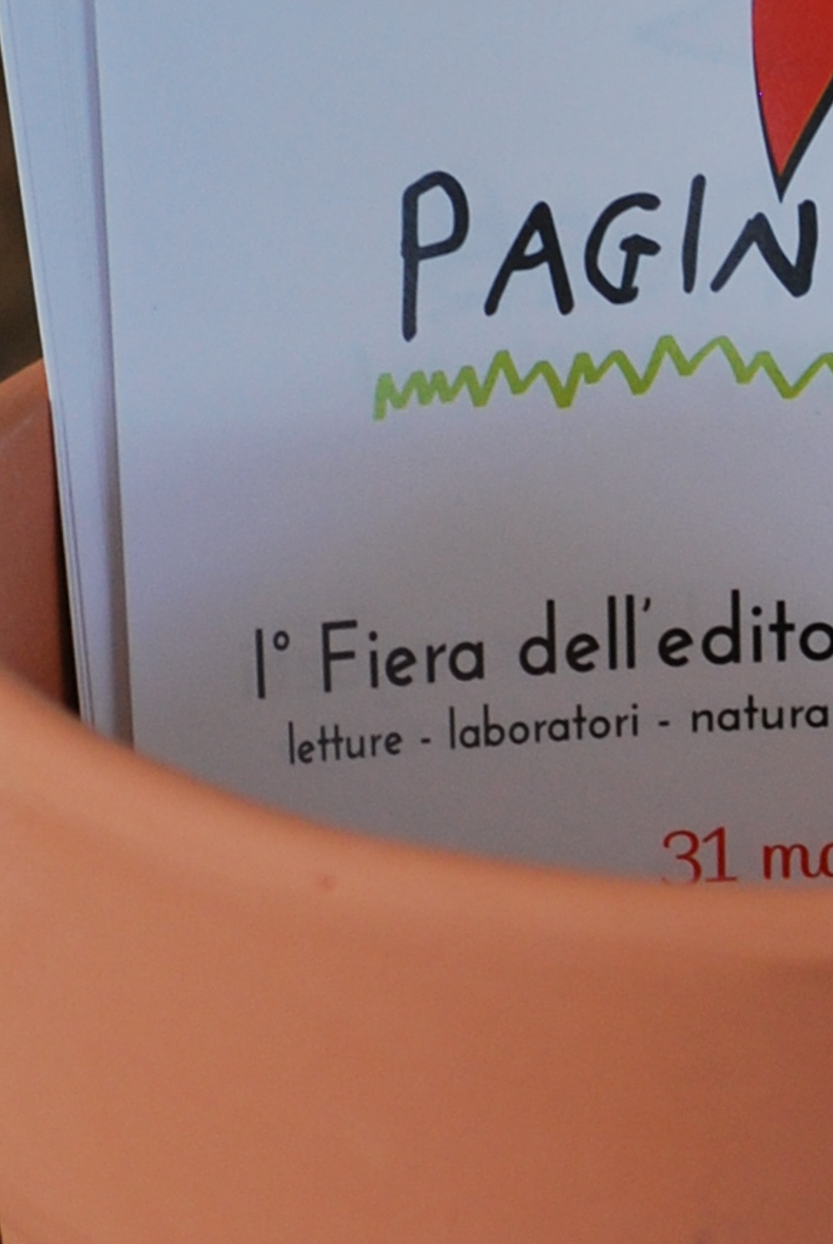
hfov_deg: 2.5
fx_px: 18958
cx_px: 1135
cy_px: 661
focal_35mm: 548
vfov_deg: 3.8
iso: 220
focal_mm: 82
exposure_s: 1/125
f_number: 4.5
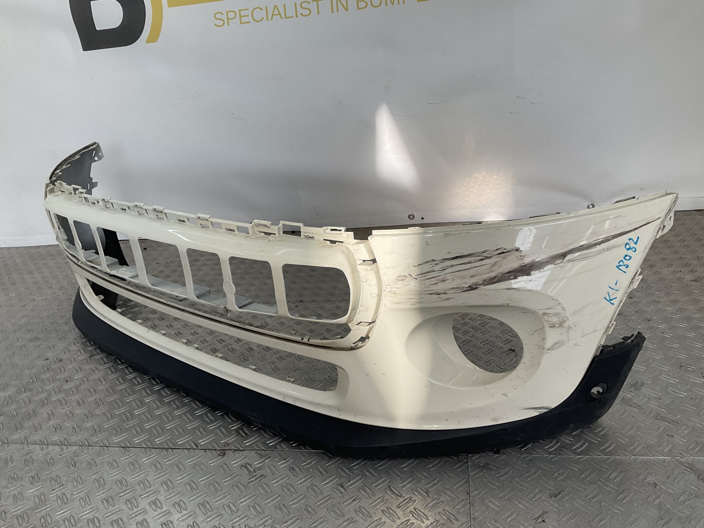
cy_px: 264
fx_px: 590
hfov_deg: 61.7
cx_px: 352
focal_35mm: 29
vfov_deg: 48.2
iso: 16
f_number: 1.8
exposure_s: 1/500
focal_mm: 3
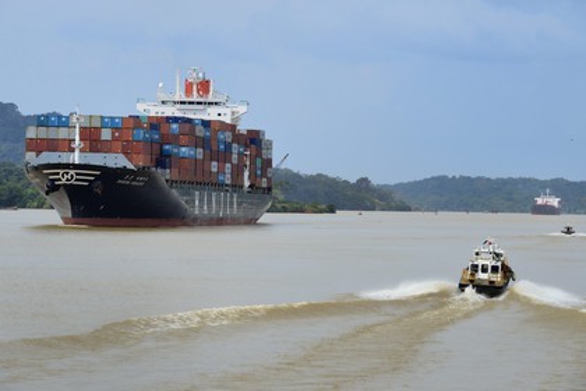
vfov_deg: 7.6
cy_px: 196
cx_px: 293
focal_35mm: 180
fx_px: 2930
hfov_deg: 11.4
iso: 200
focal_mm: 180
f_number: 14
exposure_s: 1/250
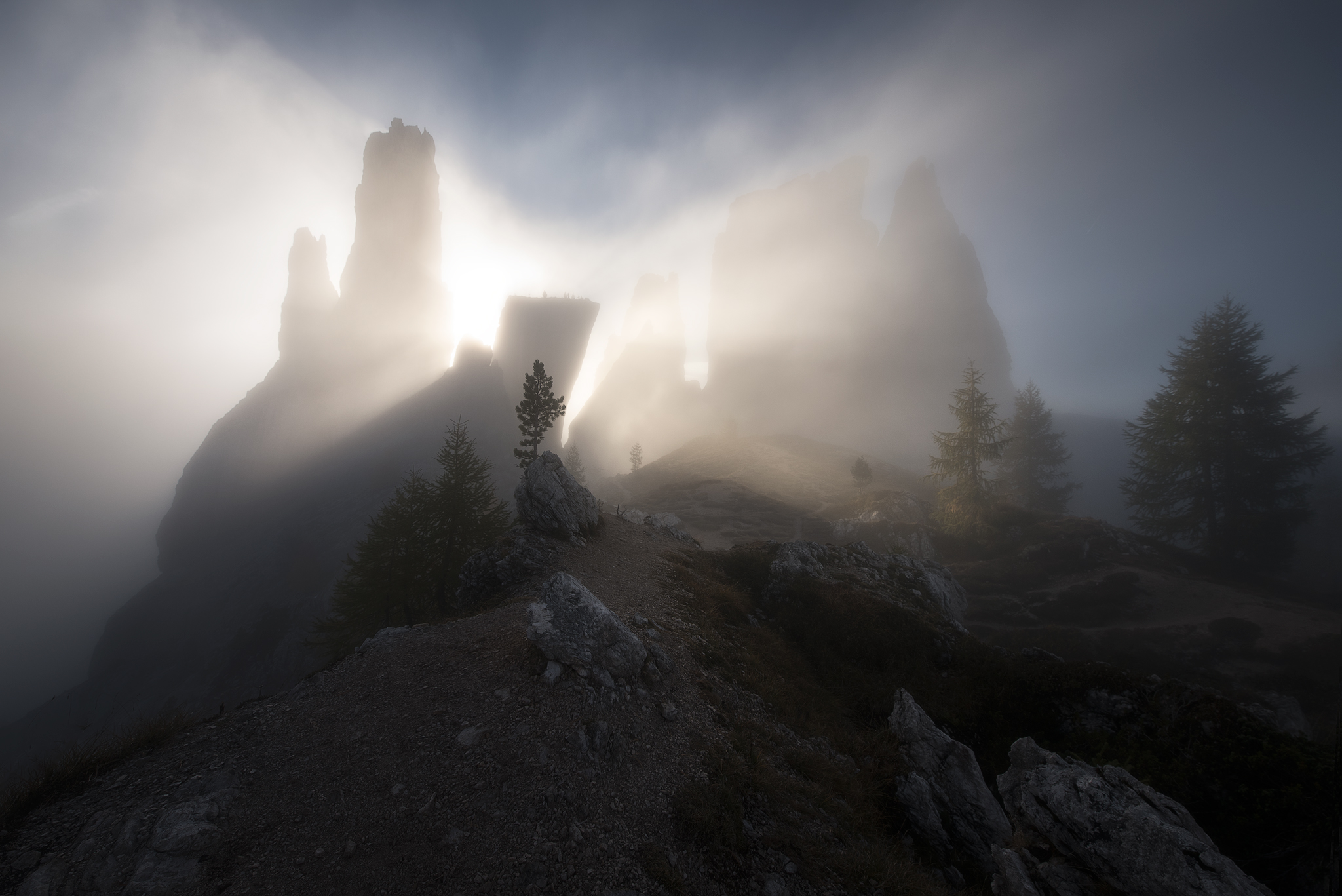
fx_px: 597
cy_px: 448
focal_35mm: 16
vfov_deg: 73.8
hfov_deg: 96.7
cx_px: 671
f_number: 10
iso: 200
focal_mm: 16
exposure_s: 1/200
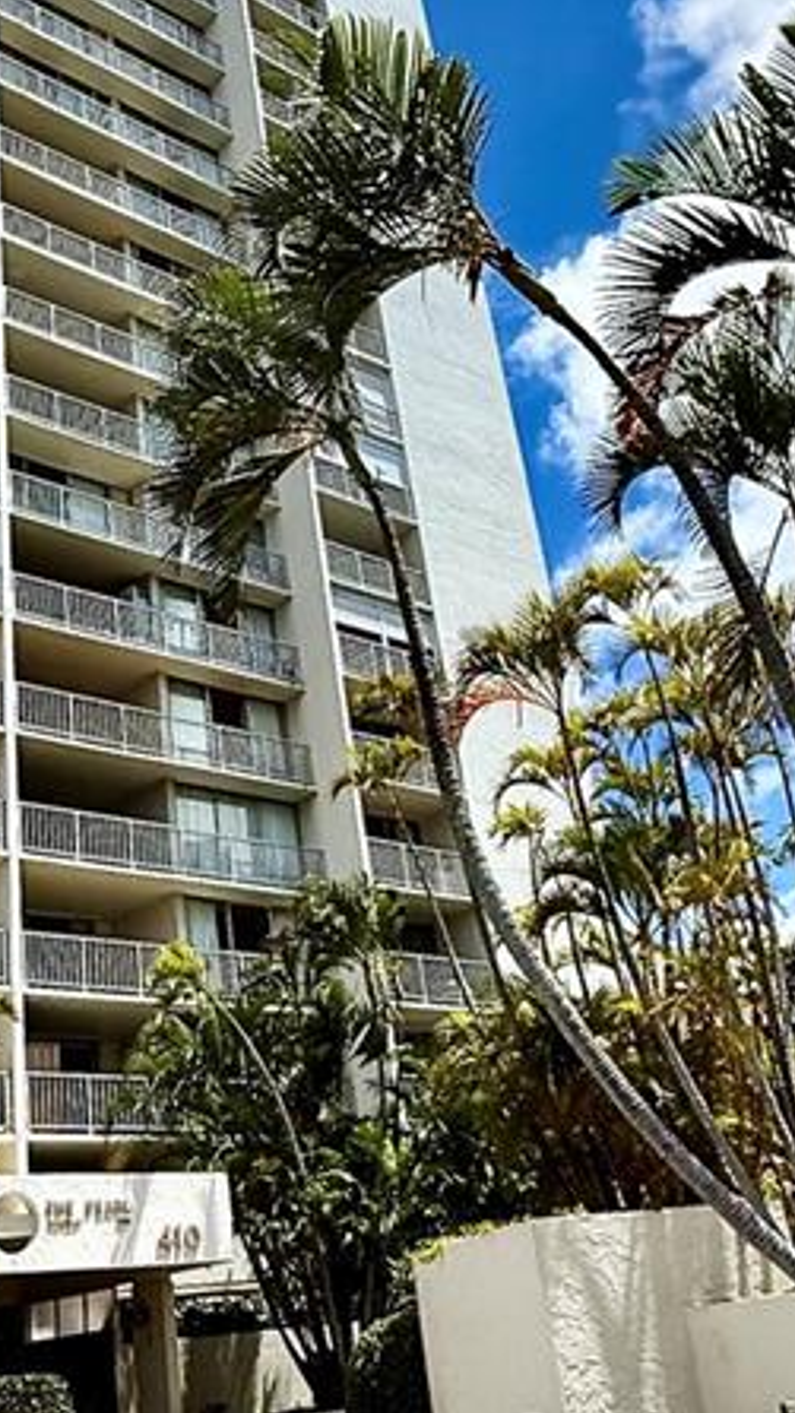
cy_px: 580
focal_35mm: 41
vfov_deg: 49.1
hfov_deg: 28.8
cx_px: 263
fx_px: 1536
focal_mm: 2.22
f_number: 2.2
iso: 64
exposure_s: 1/2976
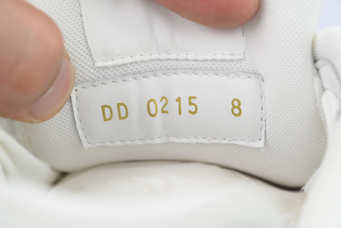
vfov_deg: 11.4
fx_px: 1137
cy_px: 114
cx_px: 170
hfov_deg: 17.1
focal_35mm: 120
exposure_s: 1/100
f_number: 11
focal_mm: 120
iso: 400
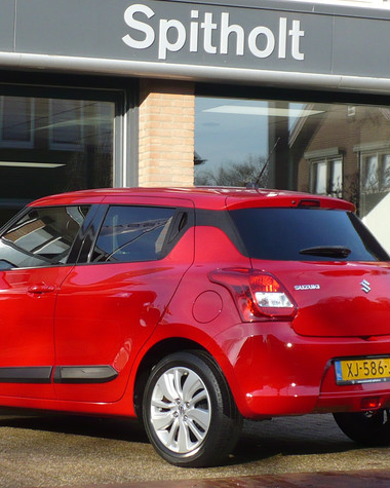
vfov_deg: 16.4
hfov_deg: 13.2
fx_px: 1688
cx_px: 156
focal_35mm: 117
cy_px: 243
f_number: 3.1
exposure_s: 1/400
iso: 100
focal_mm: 9.9
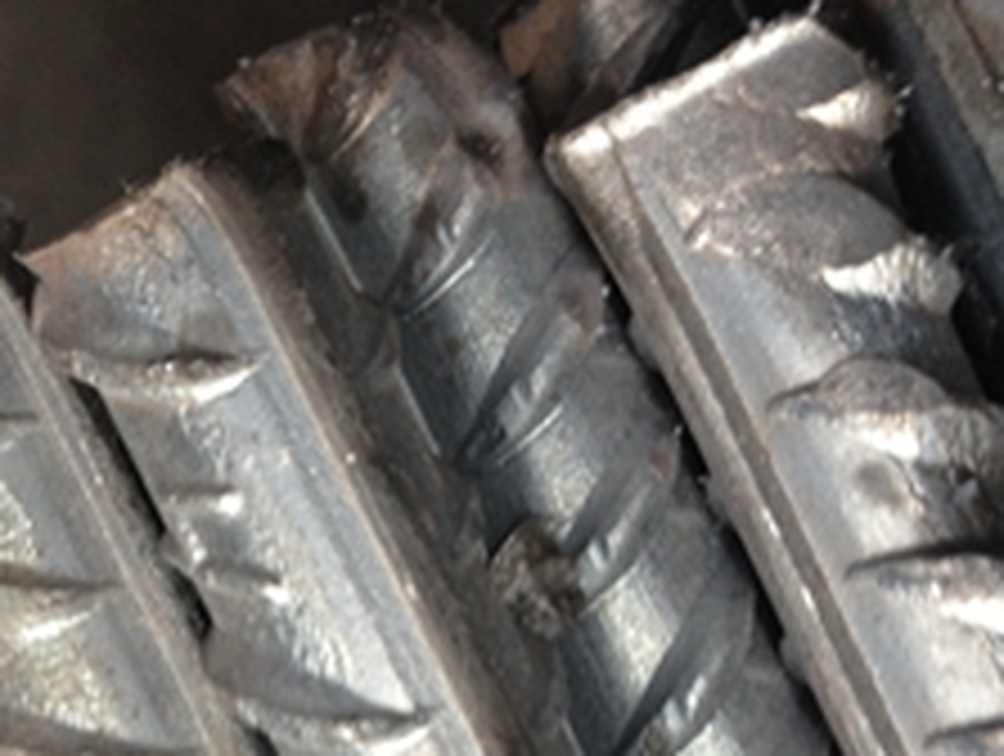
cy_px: 796
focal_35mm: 94
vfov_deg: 15.4
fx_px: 2731
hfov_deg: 20.2
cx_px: 18
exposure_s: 1/20
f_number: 2.4
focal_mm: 4.28
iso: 50
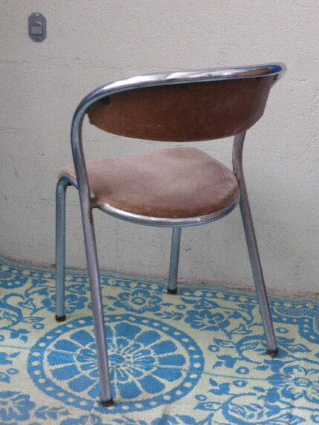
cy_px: 195
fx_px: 947
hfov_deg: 19.1
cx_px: 166
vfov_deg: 25.3
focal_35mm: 77
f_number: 4.9
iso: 800
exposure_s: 1/25
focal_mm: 11.7
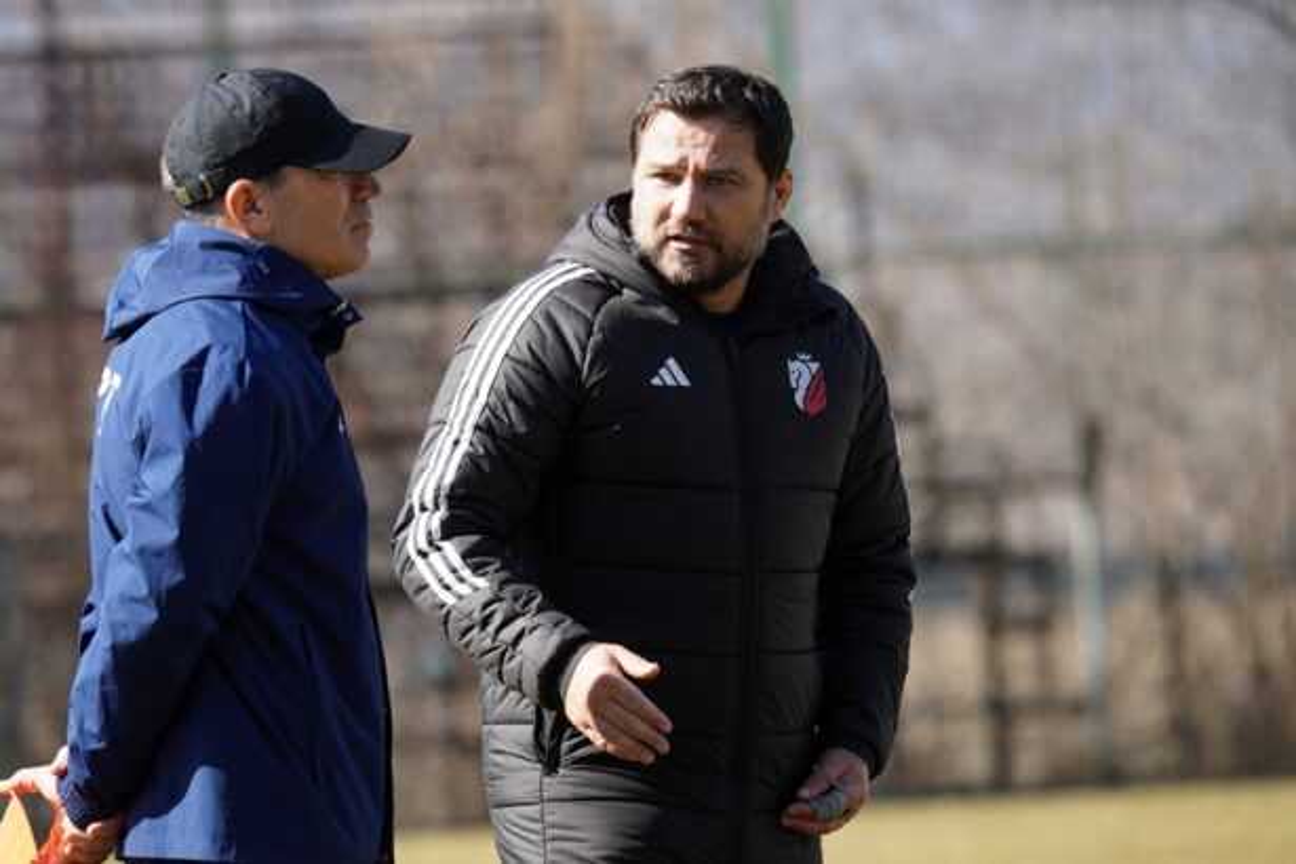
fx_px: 12585
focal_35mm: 350
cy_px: 432
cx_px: 648
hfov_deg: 5.9
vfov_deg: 3.9
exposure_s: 1/800
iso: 400
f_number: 5.6
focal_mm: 349.6
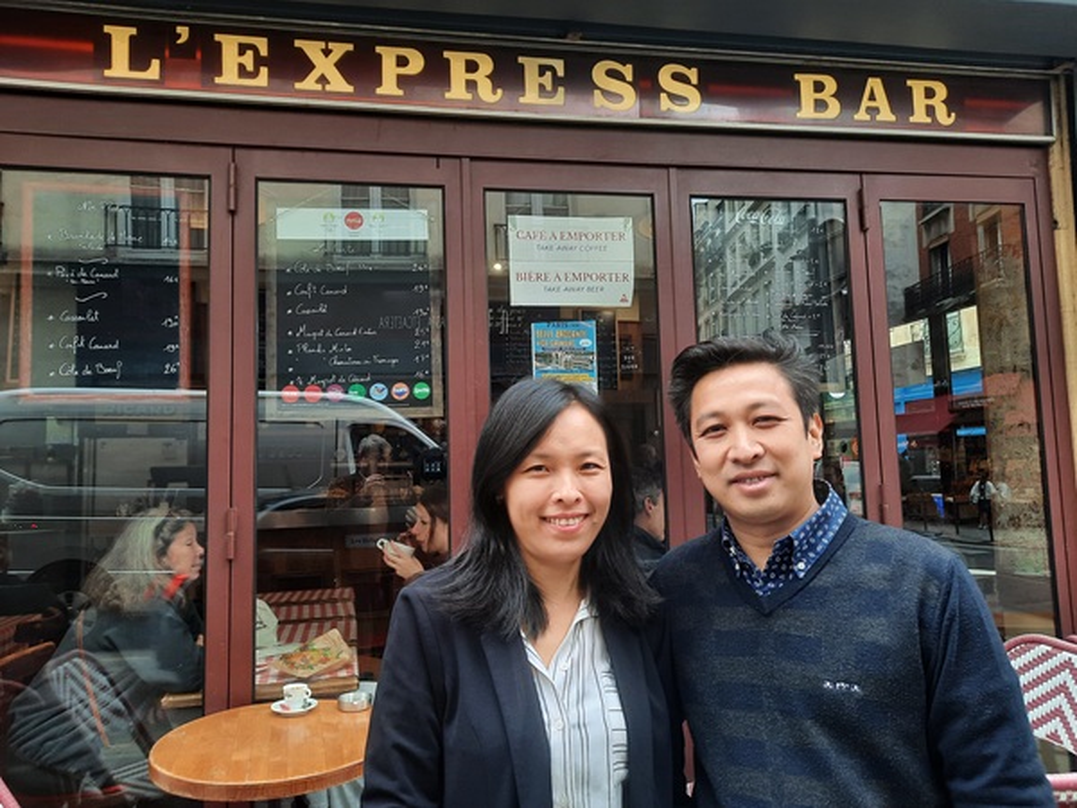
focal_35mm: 25
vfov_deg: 54.9
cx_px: 538
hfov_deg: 69.4
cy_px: 404
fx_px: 778
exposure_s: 1/100
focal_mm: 4.6
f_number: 2
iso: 50
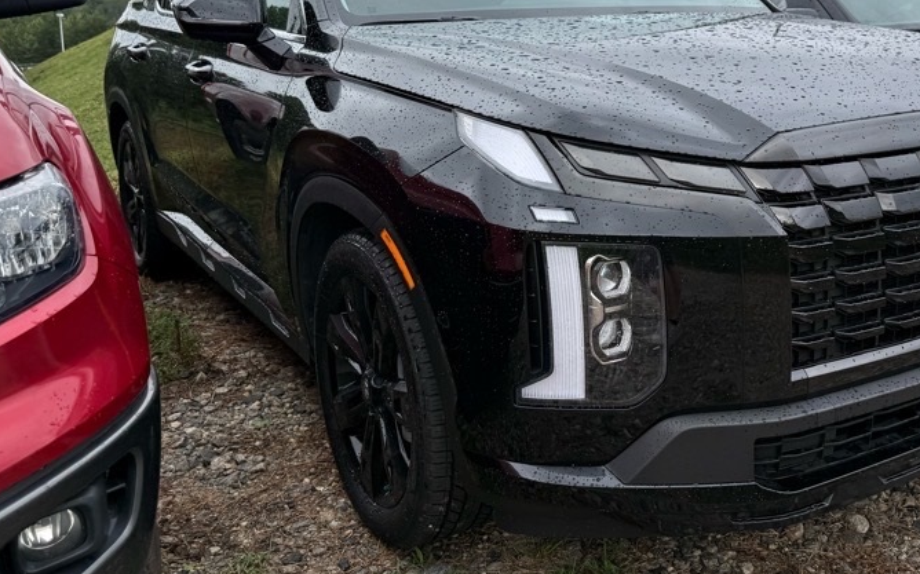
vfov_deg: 32.5
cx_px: 624
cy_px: 195
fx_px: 978
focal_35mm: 39
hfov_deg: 49.4
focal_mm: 6.76
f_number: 1.78
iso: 80
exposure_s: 1/909
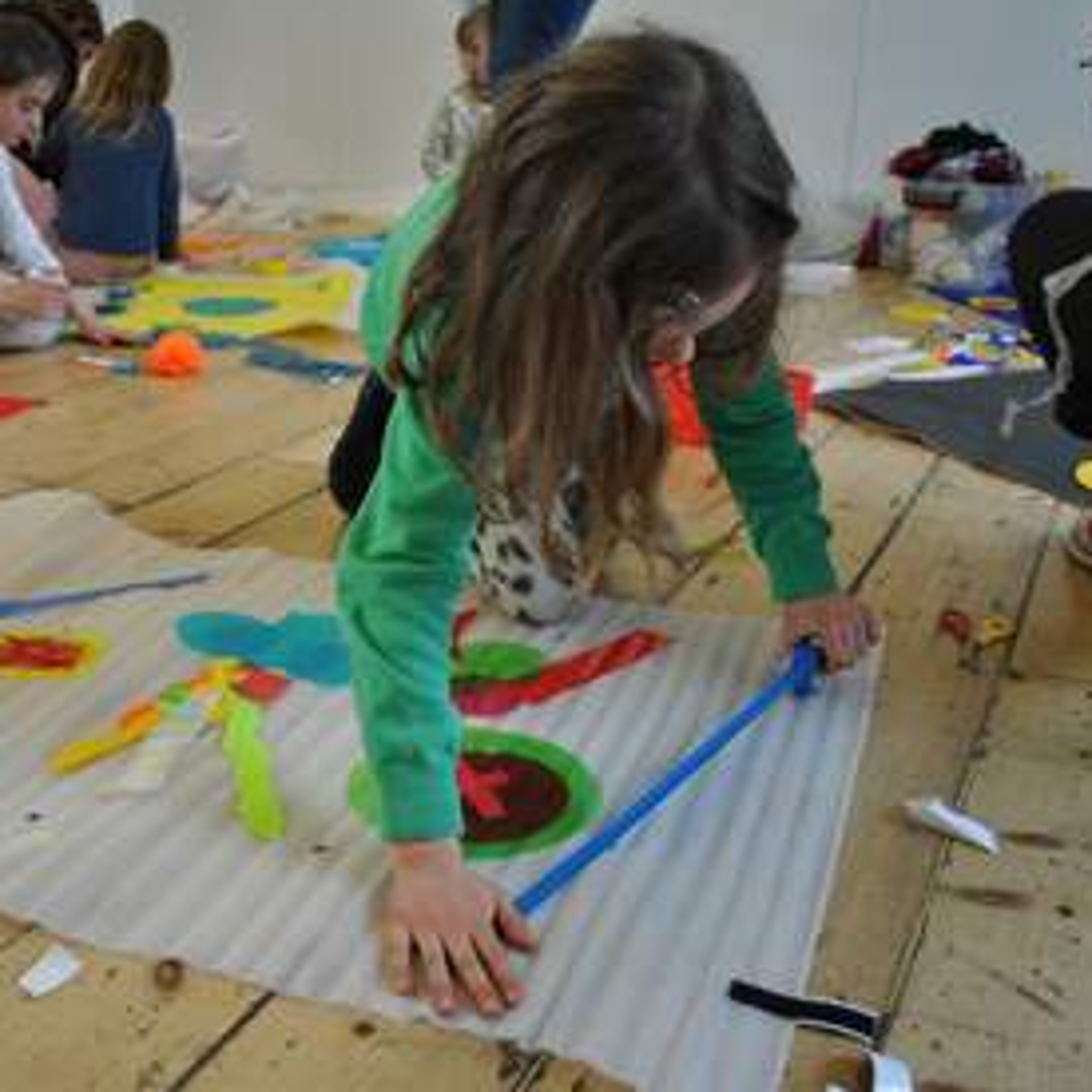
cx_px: 357
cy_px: 538
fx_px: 1392
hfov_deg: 42.2
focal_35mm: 39
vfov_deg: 42.8
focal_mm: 20
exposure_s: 1/40
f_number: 3.8
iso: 200
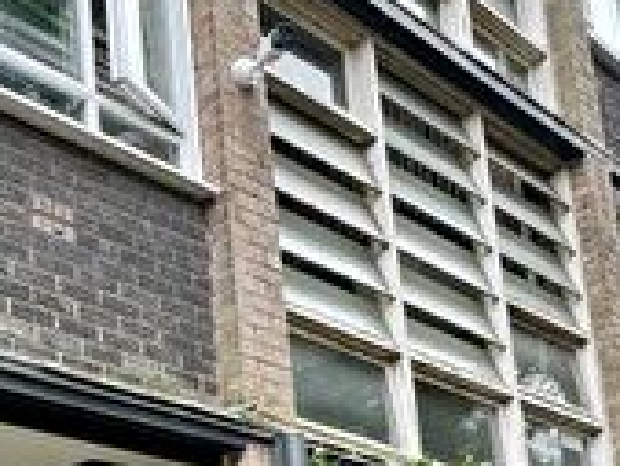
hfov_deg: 28.5
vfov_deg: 23.1
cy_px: 563
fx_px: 1040
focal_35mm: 58
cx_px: -139
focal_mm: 2.22
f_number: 2.2
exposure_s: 1/99
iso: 64
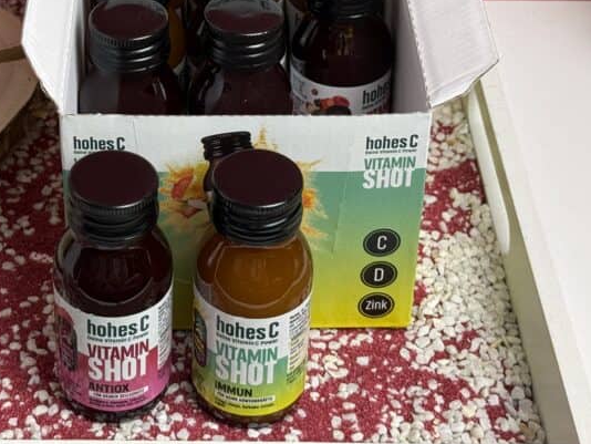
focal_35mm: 92
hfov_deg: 21.1
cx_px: 143
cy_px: 29
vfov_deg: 15.8
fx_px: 1571
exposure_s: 1/100
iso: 80
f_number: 1.78
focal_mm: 6.76
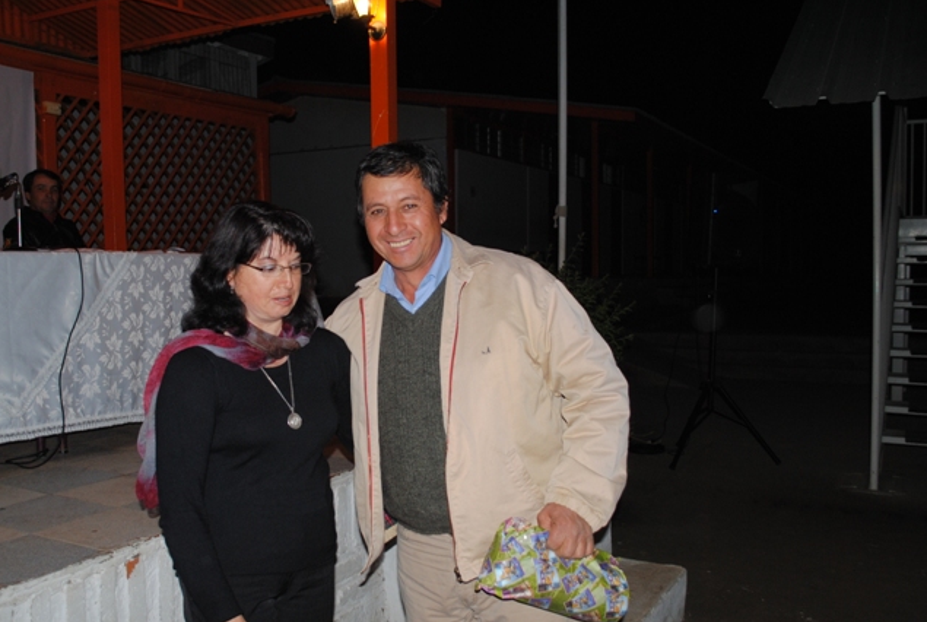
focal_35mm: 34
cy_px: 336
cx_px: 406
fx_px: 877
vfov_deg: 39.0
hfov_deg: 55.5
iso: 200
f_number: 3.5
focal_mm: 18
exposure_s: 1/60
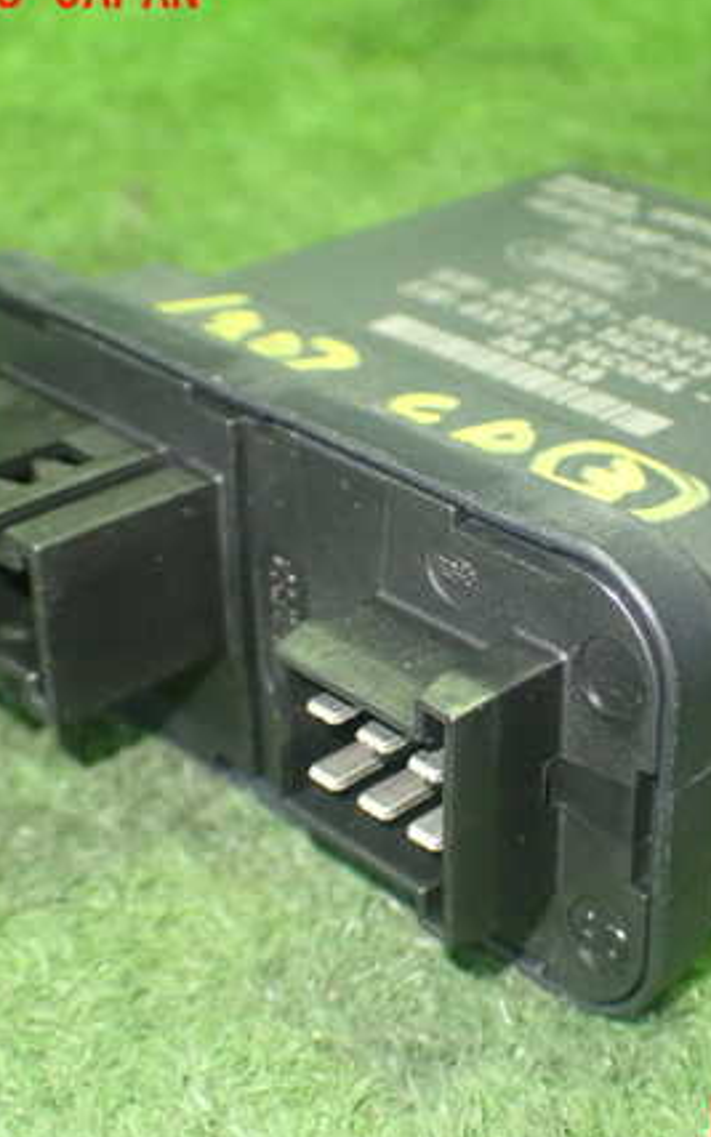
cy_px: 557
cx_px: 514
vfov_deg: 33.5
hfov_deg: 21.2
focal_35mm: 61
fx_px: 1891
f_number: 2.8
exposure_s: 1/25
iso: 800
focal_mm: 7.31
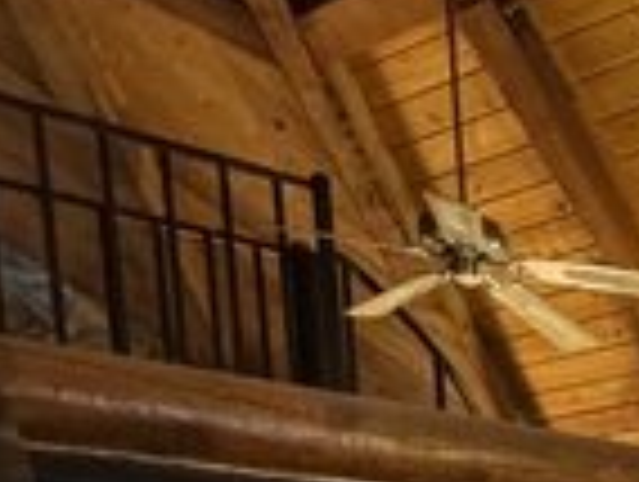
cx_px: 1062
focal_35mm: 63
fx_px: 1165
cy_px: 941
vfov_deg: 17.4
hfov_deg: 22.4
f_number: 2.2
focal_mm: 2.22
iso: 1000
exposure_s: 1/60
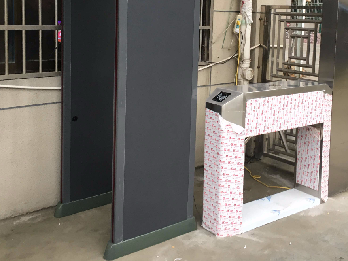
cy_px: 62
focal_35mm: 45
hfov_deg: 41.8
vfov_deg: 31.5
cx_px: 213
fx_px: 452
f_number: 2.2
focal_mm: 4.15
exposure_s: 1/33
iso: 80
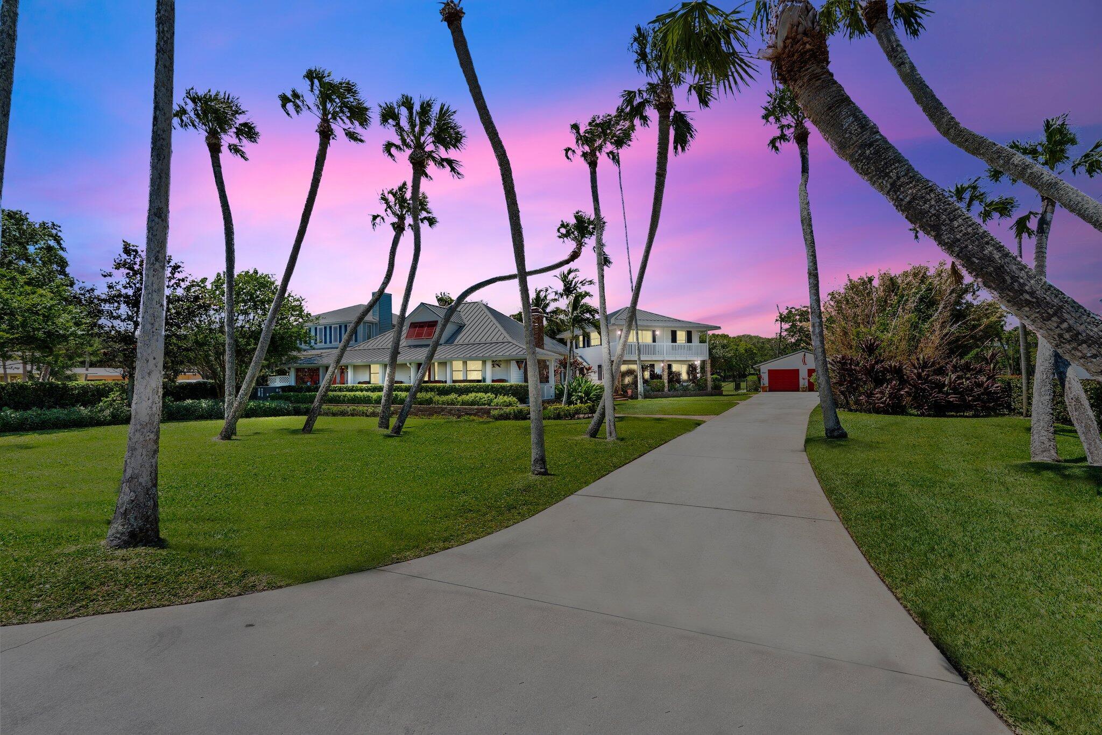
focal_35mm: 16
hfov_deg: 96.7
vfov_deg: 73.7
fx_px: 490
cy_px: 368
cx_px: 551
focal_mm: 16
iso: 100
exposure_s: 1/80
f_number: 9
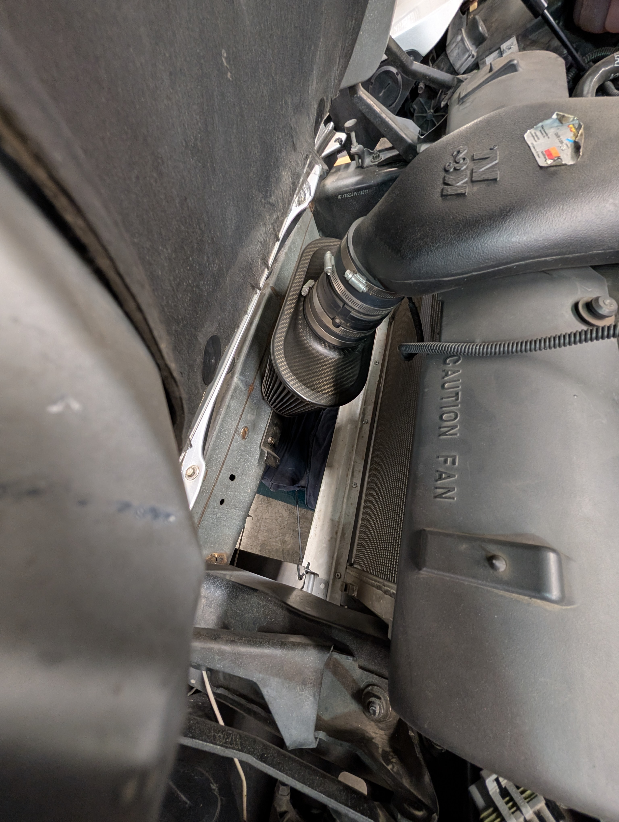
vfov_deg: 110.5
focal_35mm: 12
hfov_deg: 94.6
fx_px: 285
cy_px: 411
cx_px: 310
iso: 200
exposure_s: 1/30
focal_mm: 2.02
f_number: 1.7
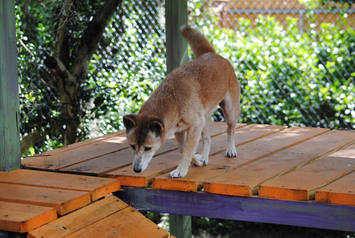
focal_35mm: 108
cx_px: 178
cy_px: 119
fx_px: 1066
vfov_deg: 12.7
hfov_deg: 18.9
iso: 200
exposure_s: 1/160
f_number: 4.5
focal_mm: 72
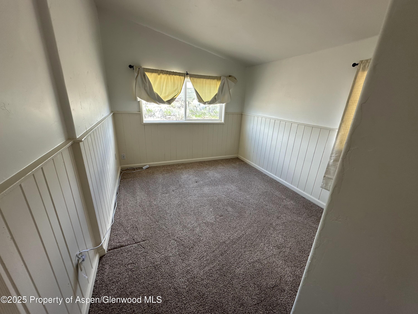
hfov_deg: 102.1
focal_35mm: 14
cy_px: 157
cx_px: 209
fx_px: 169
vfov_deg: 85.7
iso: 64
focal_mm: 2.22
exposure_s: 1/99
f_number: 2.2
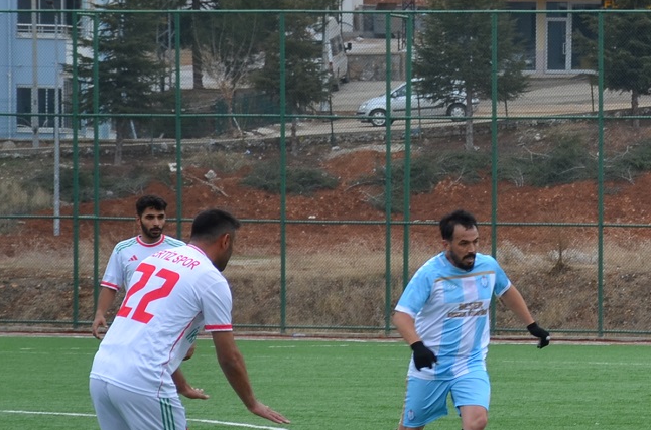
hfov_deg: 5.9
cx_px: 982
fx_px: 6286
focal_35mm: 349
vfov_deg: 3.9
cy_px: 265
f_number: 8
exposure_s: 1/250
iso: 200
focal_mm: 75
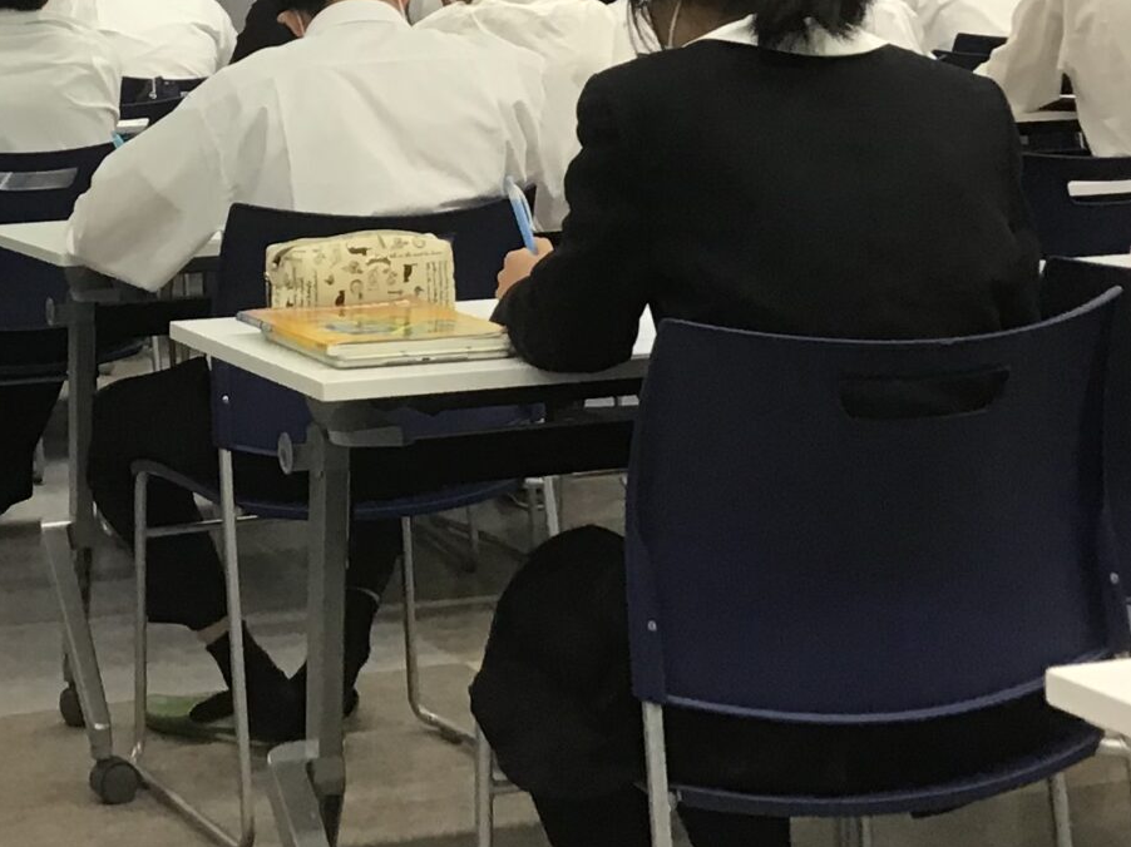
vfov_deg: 16.3
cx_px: 197
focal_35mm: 88
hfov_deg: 21.9
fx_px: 2874
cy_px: -70
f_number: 2.4
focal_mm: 3.3
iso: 32
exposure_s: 1/30
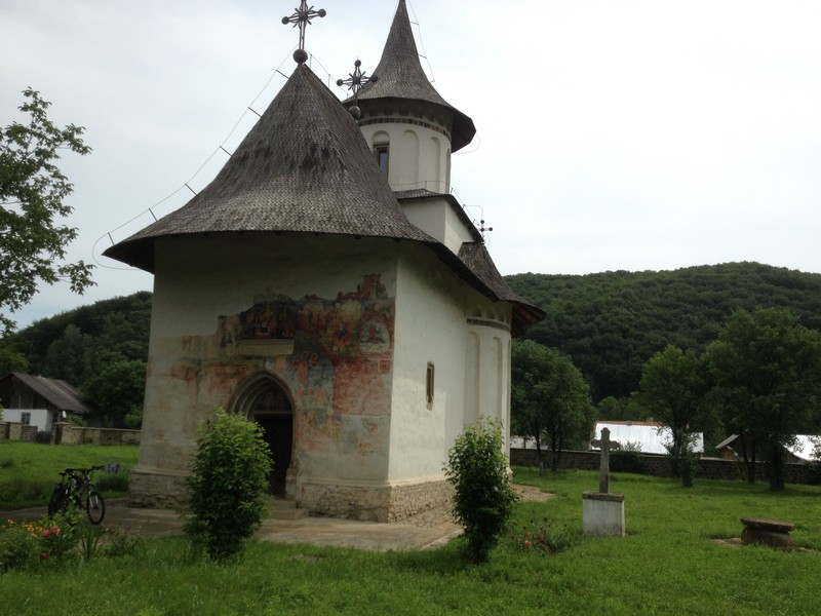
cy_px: 308
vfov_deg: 40.7
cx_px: 410
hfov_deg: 52.6
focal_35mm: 35
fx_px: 830
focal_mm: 4.28
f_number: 2.4
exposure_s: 1/1972
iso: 50
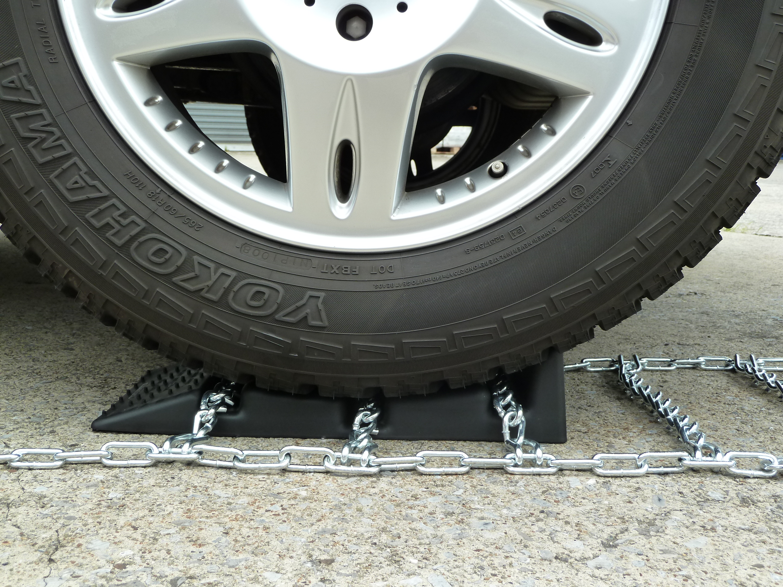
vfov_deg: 36.0
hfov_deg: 46.8
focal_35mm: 40
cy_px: 294
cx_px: 392
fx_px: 905
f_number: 4
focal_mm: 6.5
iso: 125
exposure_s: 1/125
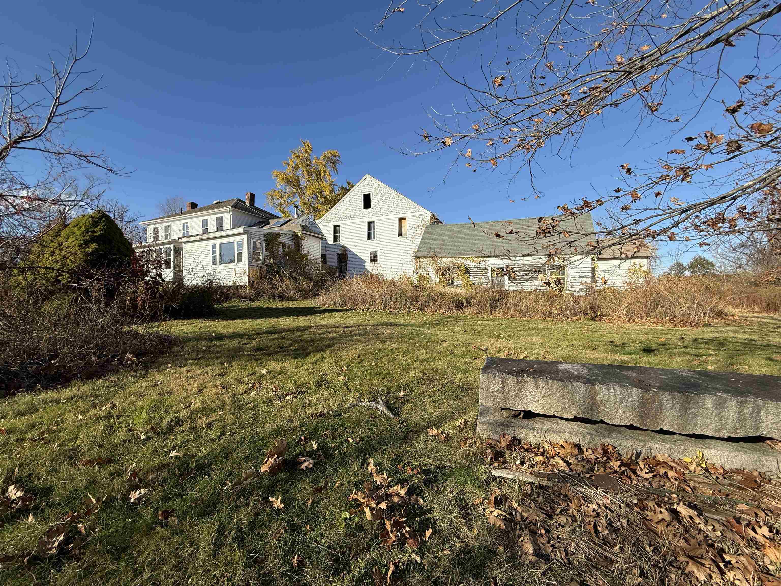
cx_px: 390
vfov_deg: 85.7
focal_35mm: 14
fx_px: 316
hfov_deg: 102.1
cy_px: 293
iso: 50
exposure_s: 1/1656
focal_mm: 2.22
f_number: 2.2
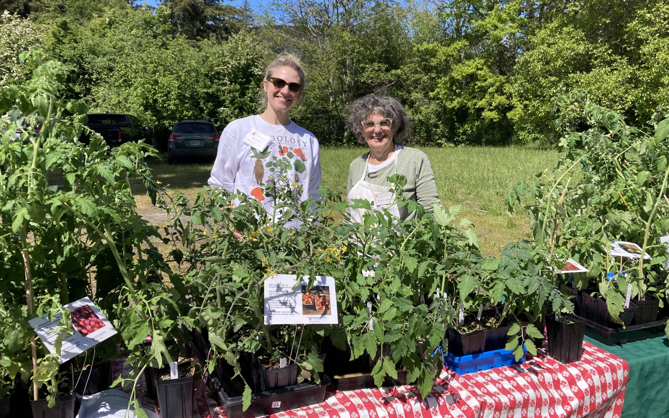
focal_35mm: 30
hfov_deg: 62.9
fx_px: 547
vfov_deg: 41.7
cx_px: 335
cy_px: 176
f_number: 1.8
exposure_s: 1/1675
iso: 20
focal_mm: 3.99
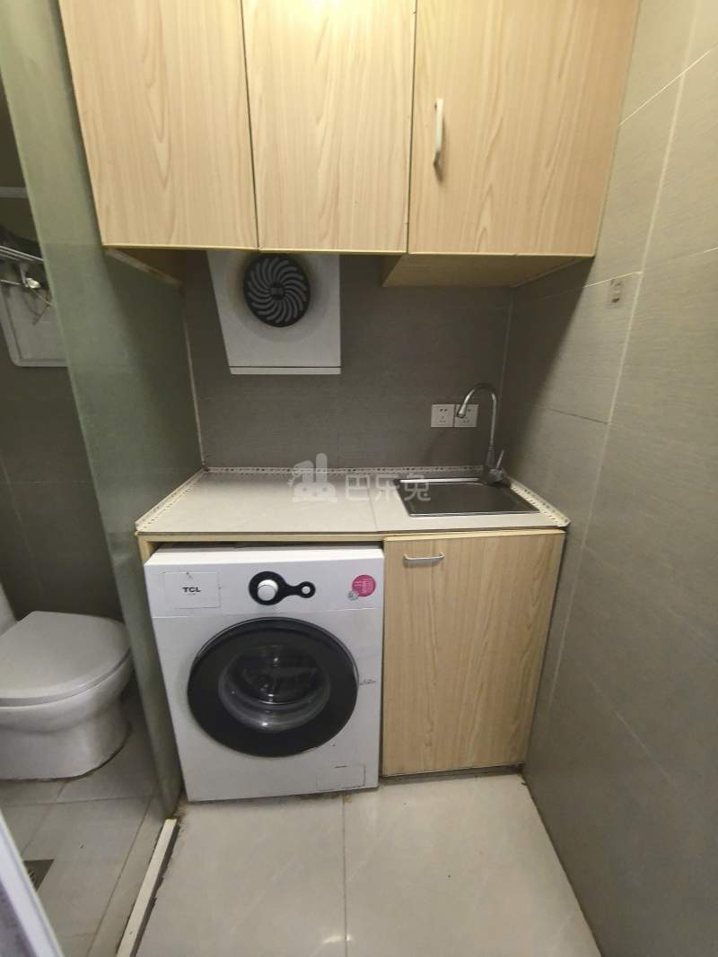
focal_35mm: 13
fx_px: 360
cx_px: 359
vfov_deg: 106.2
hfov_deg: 89.9
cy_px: 478
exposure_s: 1/33.3
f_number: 2.2
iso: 640
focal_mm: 1.95
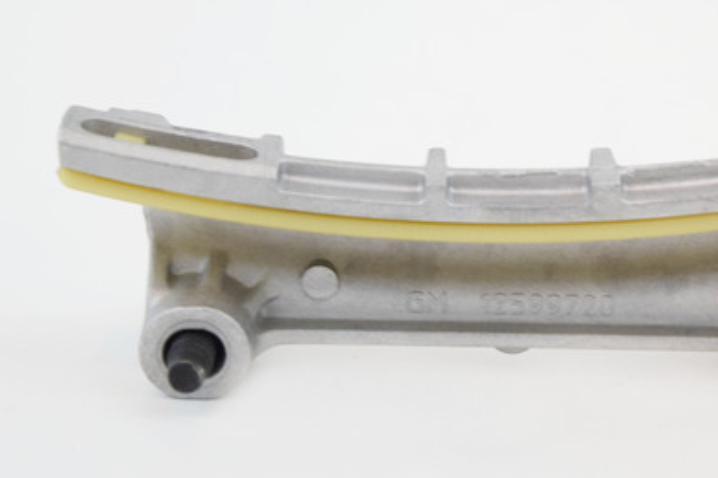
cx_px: 511
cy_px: 153
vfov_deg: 10.2
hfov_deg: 15.2
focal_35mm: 135
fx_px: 2688
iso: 900
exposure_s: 1/60
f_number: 5.6
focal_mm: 55
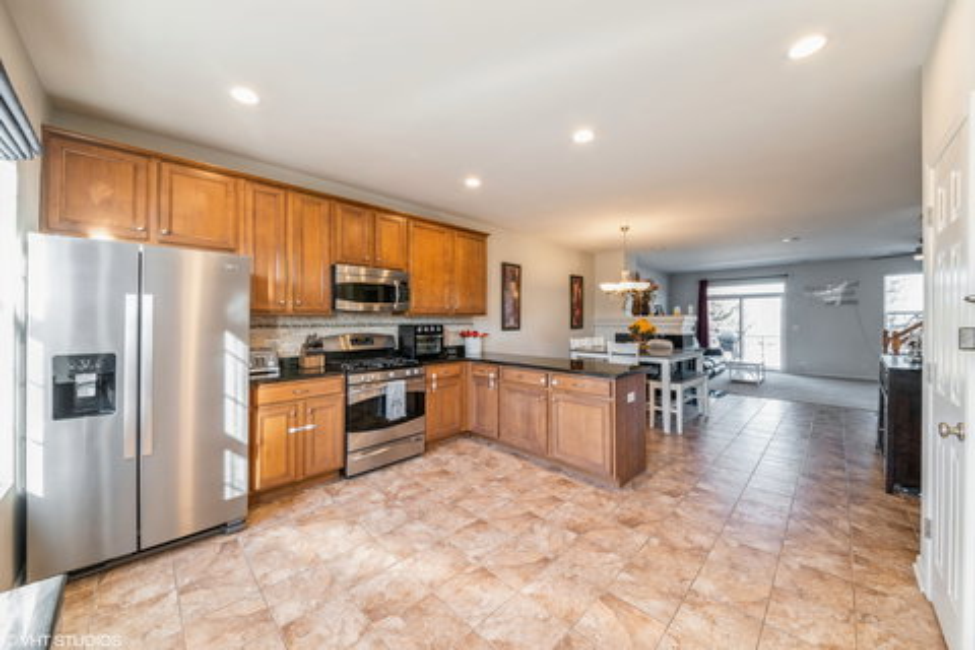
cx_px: 488
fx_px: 325
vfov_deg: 90.0
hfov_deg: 112.6
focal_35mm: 12
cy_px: 325
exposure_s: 1/2
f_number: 10
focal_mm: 12
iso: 100
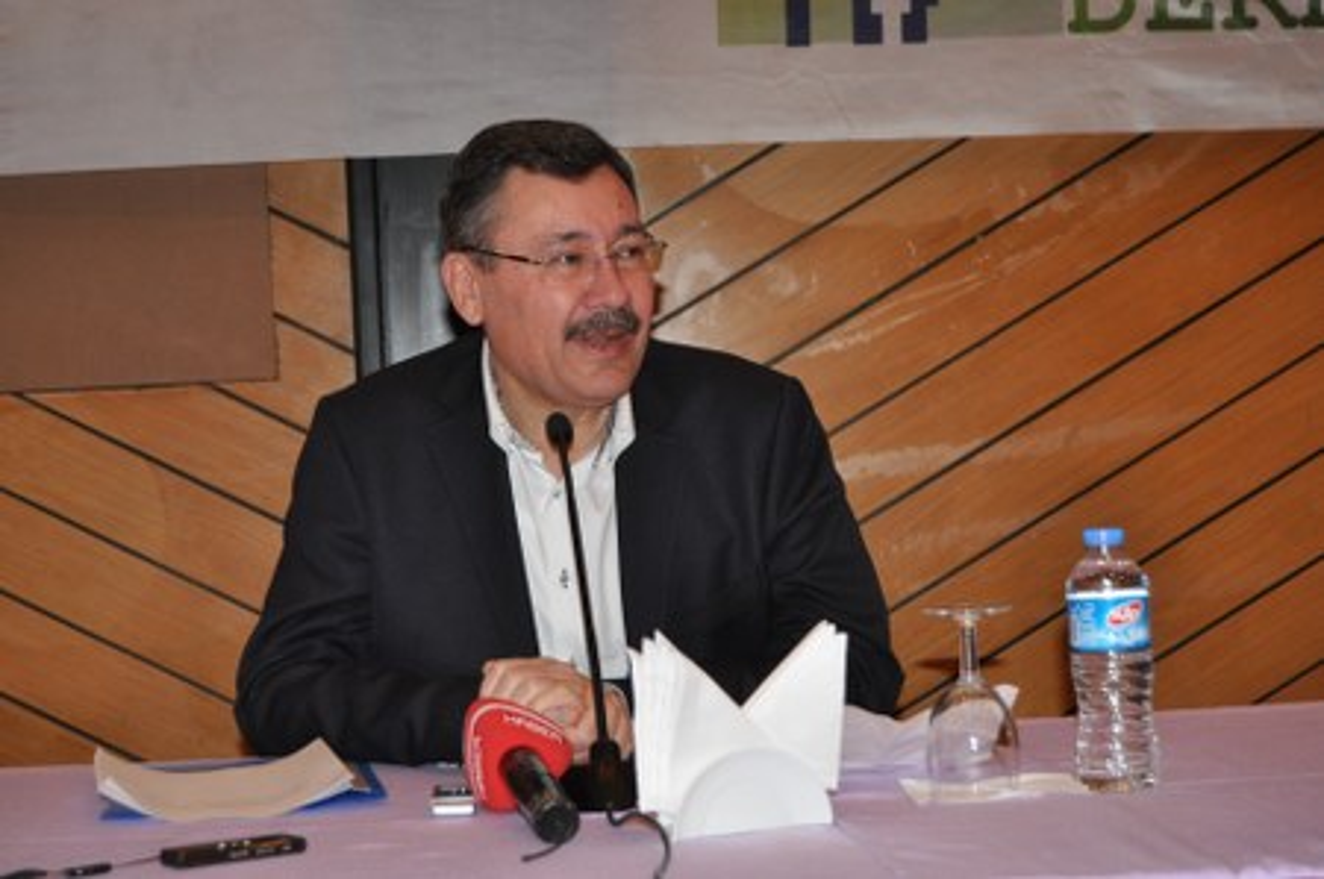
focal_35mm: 68
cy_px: 440
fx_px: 2480
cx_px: 662
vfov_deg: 20.1
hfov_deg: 29.9
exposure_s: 1/60
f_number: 5.3
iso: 800
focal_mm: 45
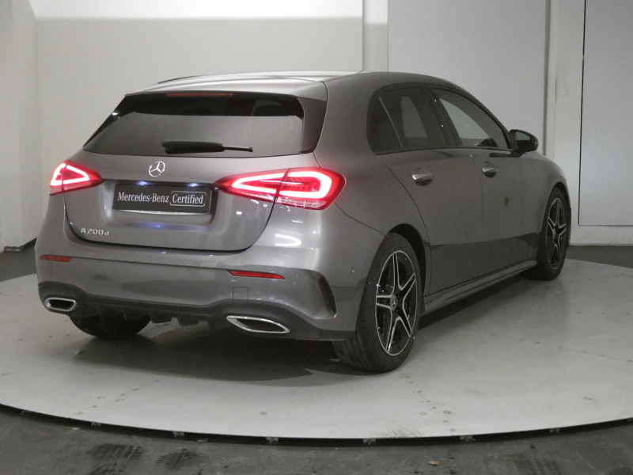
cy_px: 238
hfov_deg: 33.2
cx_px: 316
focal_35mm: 58
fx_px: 1061
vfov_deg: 25.2
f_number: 4.1
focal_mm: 10.4
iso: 1600
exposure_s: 1/60
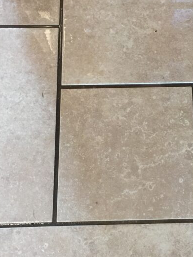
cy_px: 143
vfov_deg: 33.7
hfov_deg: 25.4
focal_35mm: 57
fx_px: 424
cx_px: 145
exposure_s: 1/10
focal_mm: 4.15
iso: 100
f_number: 2.2
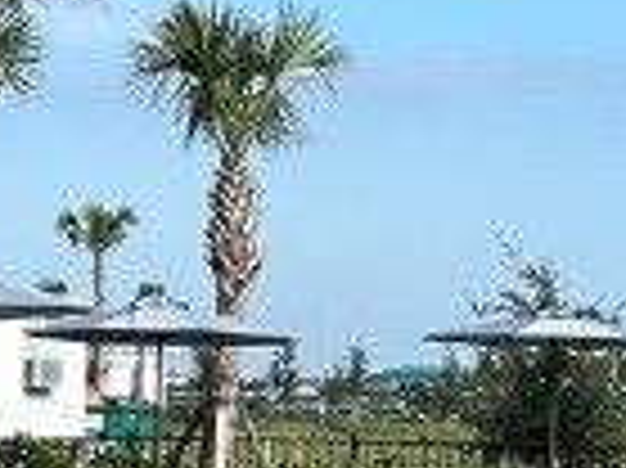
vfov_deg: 7.7
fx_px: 3469
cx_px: 234
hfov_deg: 10.3
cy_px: -68
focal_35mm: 192
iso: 50
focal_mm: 5.7
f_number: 1.5
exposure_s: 1/3571
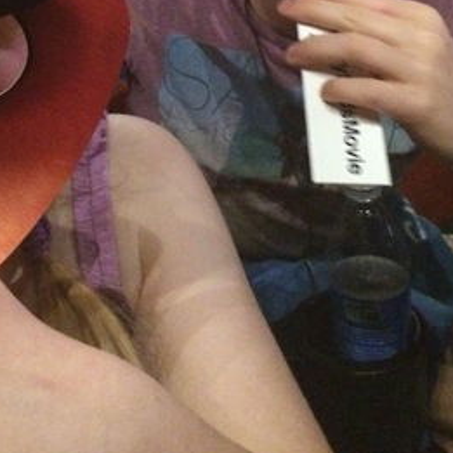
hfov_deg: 28.8
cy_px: -56
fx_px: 874
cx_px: 135
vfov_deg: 26.6
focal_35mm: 59
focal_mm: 4.15
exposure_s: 1/17
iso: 640
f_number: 2.2
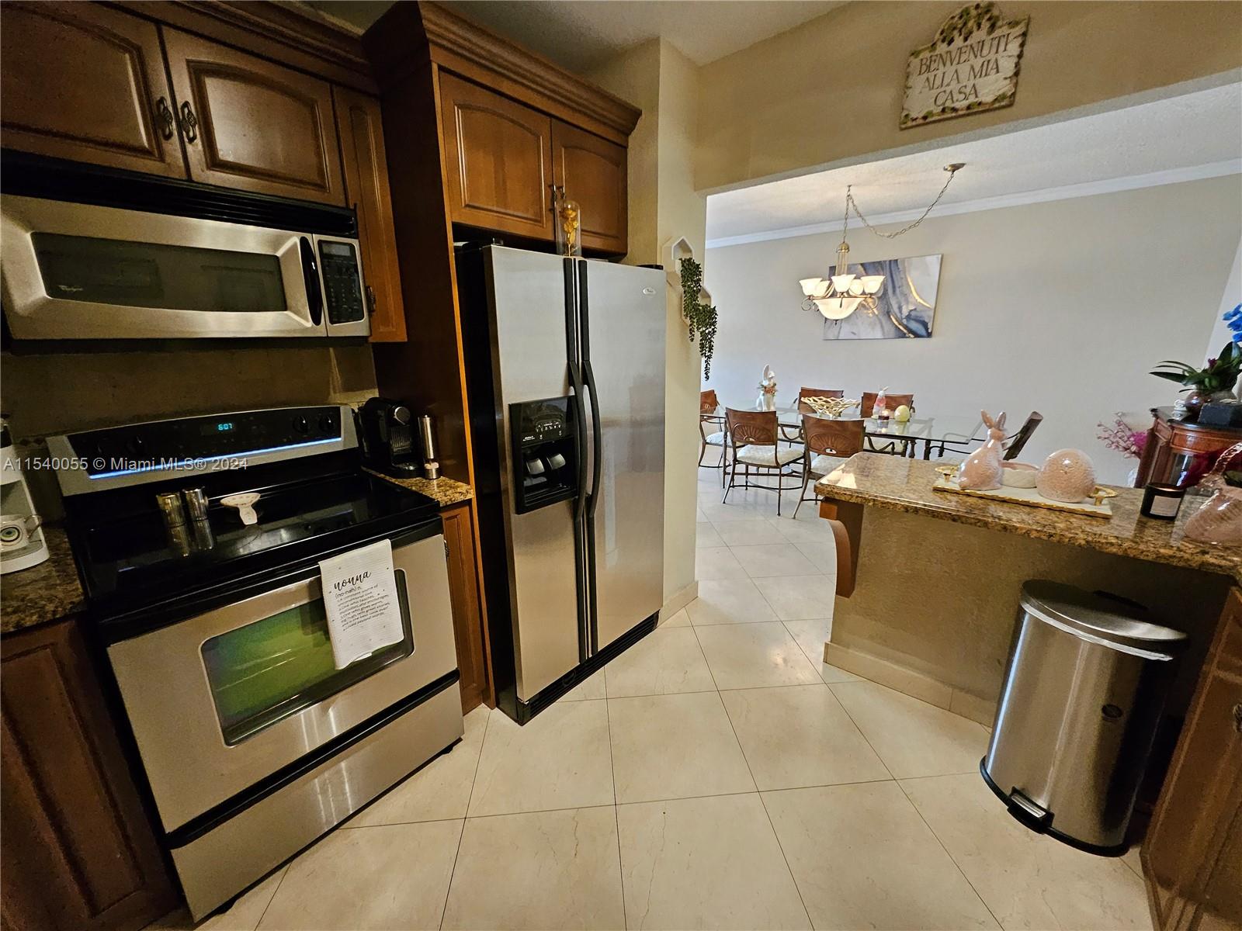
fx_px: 466
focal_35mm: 13
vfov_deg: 89.9
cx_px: 621
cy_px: 466
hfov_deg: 106.2
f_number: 2.2
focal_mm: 1.74
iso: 400
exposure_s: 1/60
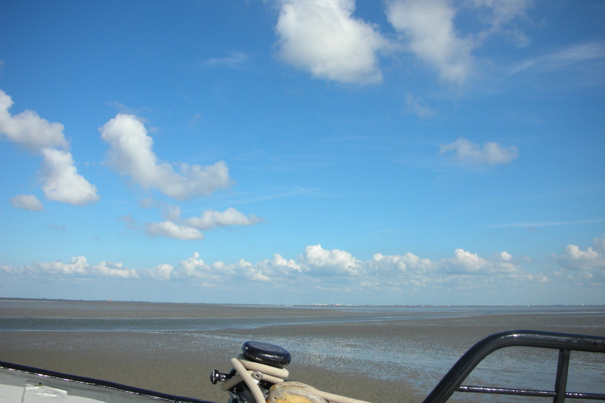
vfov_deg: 35.9
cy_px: 188
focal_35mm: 37
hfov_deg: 51.9
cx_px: 299
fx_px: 622
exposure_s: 1/124
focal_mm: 5.8
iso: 50
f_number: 8.5
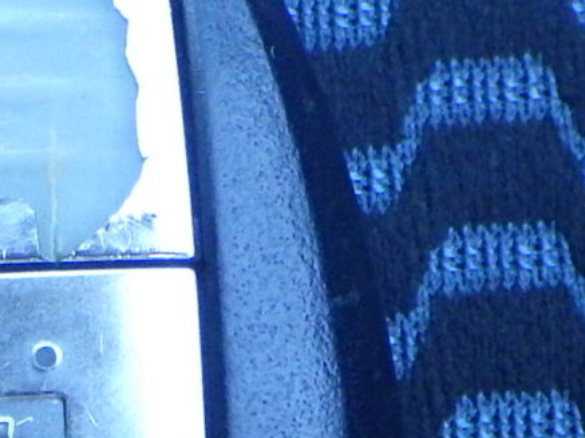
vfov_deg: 7.4
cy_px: 676
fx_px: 3327
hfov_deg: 10.0
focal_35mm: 197
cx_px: -32
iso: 640
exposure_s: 1/50
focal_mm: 7.5
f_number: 4.2
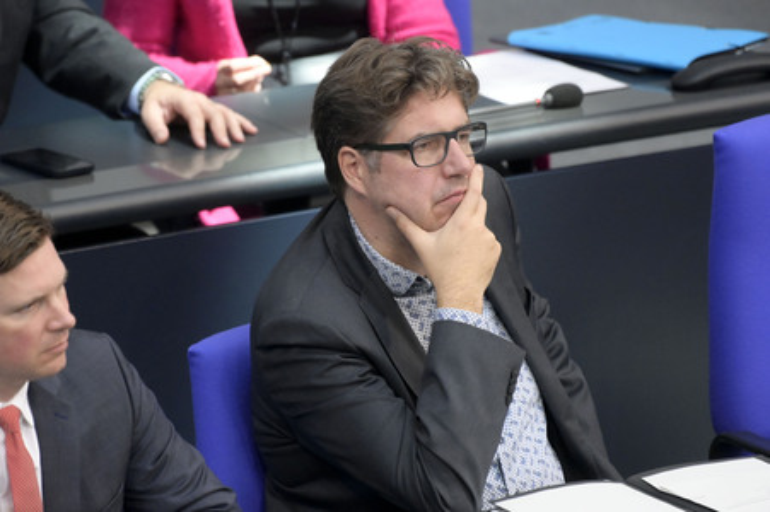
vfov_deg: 3.1
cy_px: 256
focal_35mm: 450
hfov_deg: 4.6
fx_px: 9618
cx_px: 385
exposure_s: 1/320
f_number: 5.6
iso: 10000
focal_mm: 450
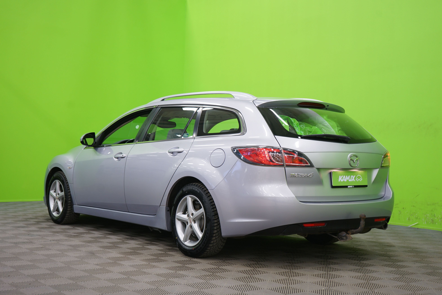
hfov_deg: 40.3
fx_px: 602
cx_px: 221
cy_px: 148
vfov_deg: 27.5
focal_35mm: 49
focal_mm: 49
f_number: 4.5
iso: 400
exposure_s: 1/8
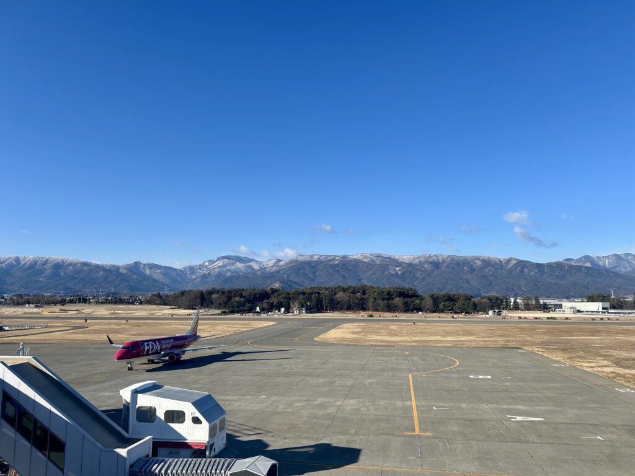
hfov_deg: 67.3
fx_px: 477
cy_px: 238
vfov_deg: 53.1
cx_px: 318
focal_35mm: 26
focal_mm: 5.7
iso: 50
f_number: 1.5
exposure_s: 1/4274
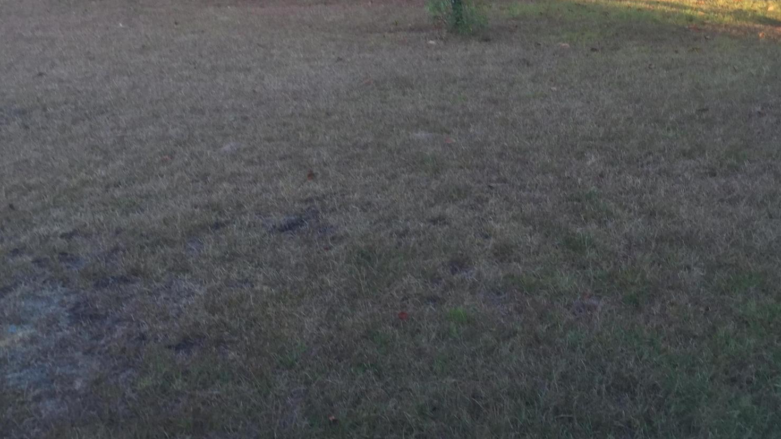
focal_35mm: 43
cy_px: 173
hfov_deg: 47.4
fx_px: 891
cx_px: 397
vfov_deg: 27.6
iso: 32
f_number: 2.2
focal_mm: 4.15
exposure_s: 1/60
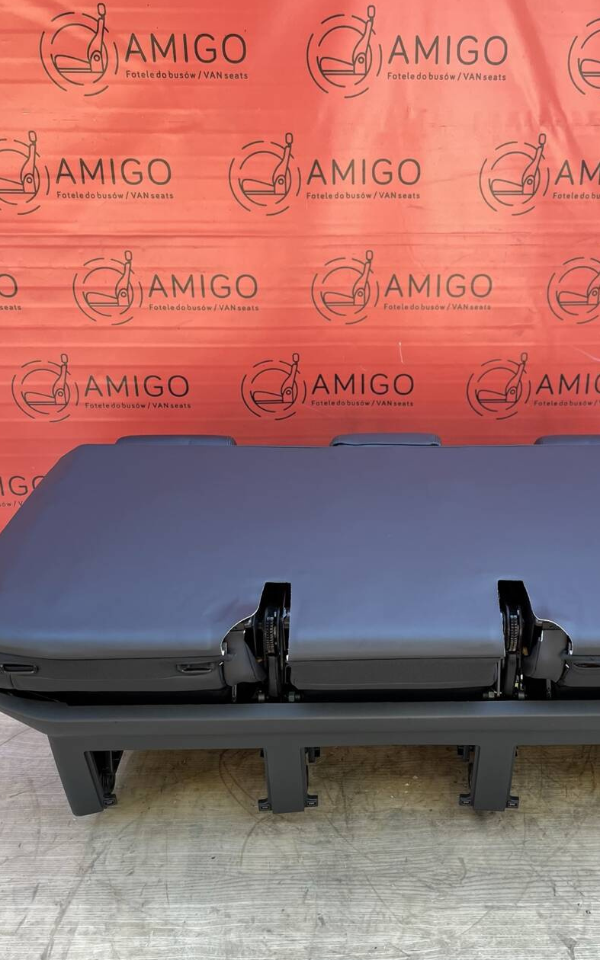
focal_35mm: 35
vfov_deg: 55.3
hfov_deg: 36.0
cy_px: 484
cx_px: 383
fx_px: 916
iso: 80
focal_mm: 5.1
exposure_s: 1/121
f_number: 1.6
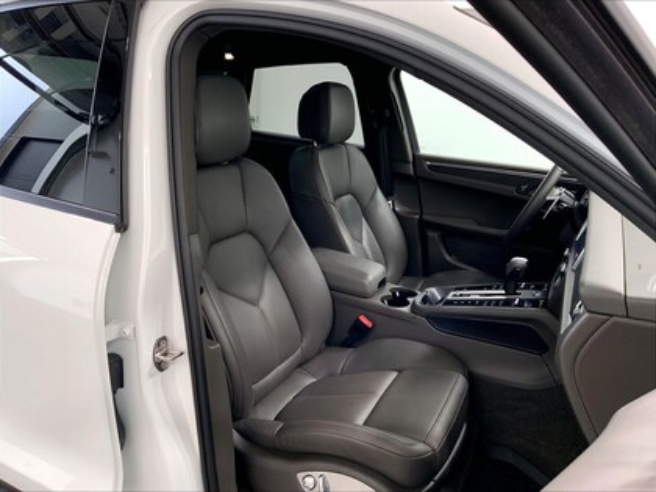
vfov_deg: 48.2
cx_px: 328
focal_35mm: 29
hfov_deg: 61.7
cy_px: 246
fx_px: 550
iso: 50
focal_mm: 3
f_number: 1.8
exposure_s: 1/122
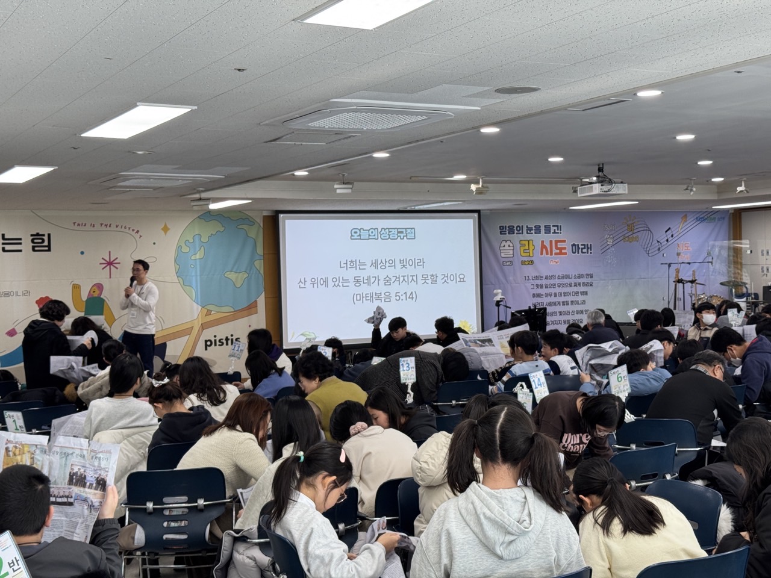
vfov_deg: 30.3
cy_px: 289
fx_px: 1069
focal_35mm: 48
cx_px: 386
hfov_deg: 39.7
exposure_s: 1/60
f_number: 1.78
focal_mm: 6.76
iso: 64
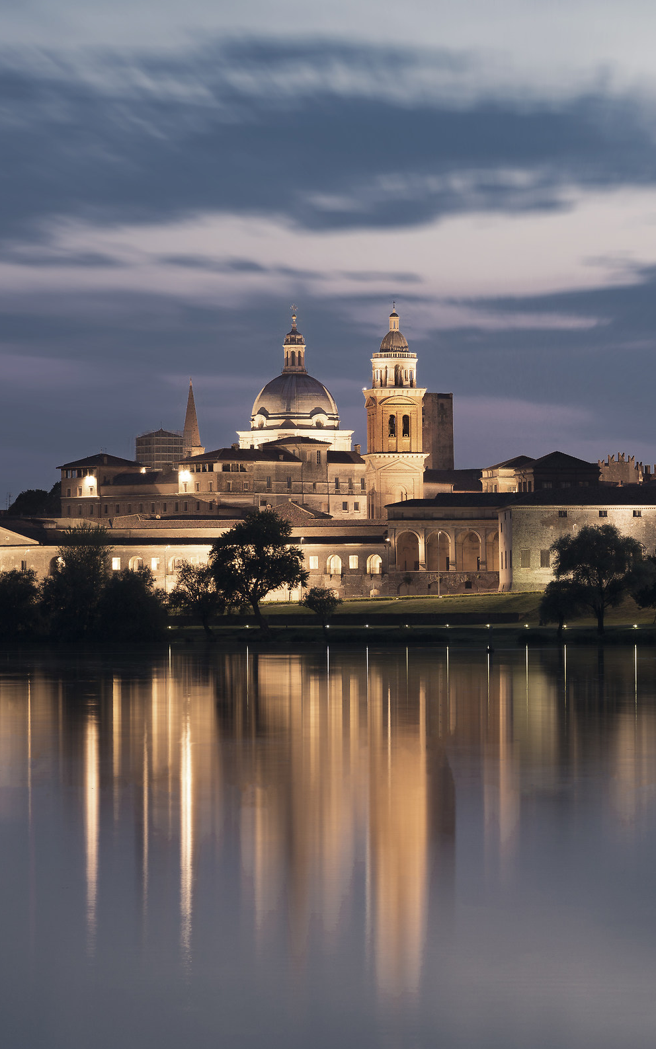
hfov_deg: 9.9
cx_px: 658
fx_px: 3747
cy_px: 524
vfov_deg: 15.9
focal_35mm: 131
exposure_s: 30
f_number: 7.1
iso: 100
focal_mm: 85
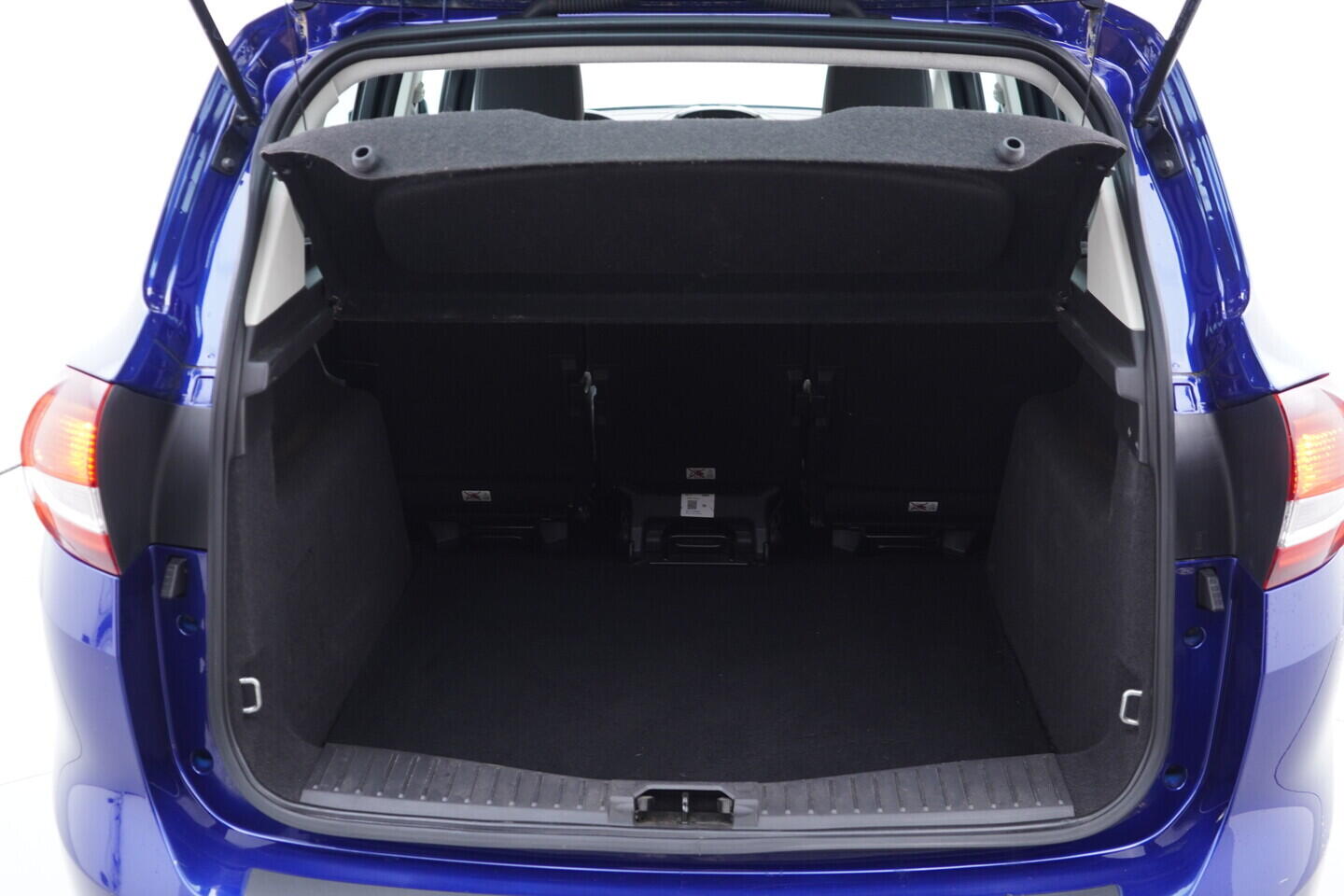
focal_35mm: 36
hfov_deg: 53.1
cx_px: 672
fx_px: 1344
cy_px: 448
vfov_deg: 36.9
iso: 320
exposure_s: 1/40
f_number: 2.8
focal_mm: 24
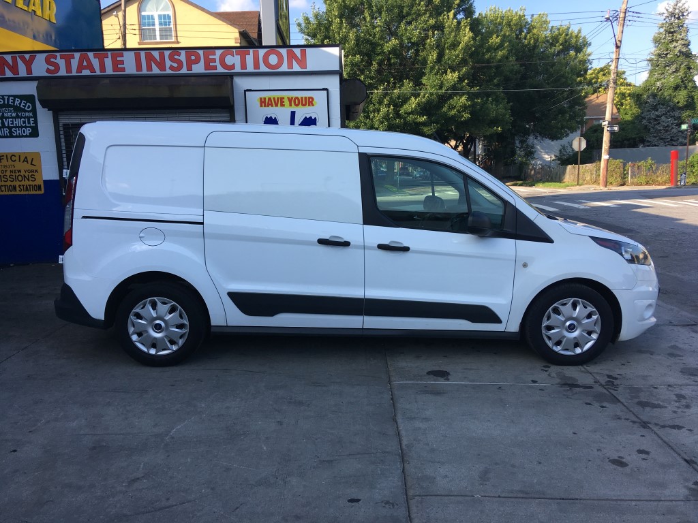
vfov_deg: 48.2
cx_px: 349
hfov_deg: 61.7
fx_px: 585
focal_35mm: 29
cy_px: 262
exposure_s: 1/460
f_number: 2.2
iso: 25
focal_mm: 4.15
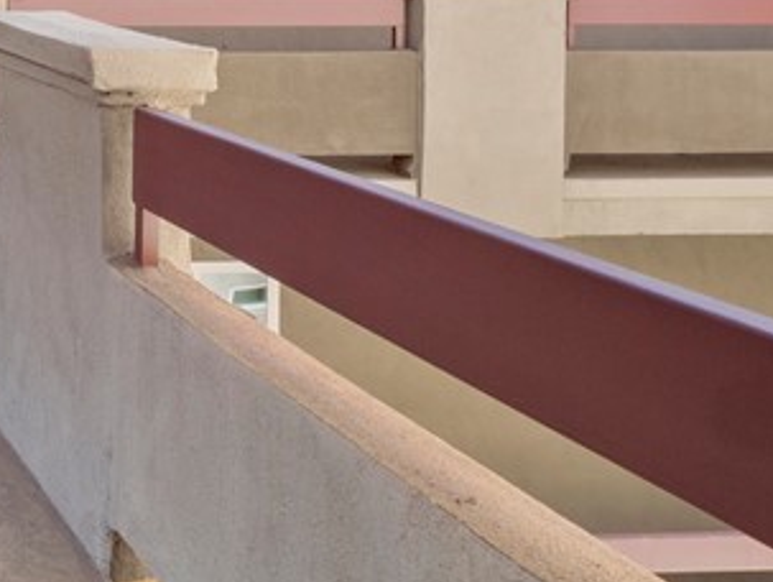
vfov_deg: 25.6
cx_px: -357
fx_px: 1207
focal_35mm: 54
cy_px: -10
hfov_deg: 26.6
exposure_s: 1/25
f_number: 8
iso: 200
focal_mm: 8
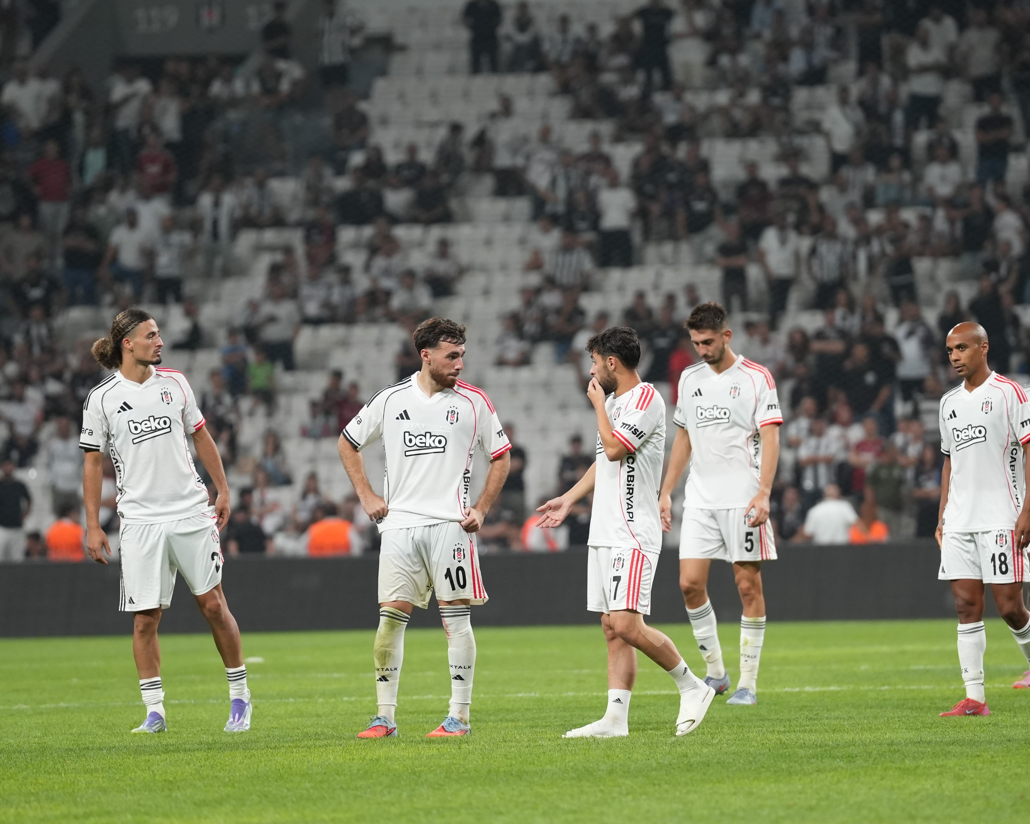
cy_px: 412
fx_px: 10335
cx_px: 596
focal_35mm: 339
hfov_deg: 5.7
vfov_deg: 4.6
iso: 1600
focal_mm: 200
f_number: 2.8
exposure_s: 1/1250
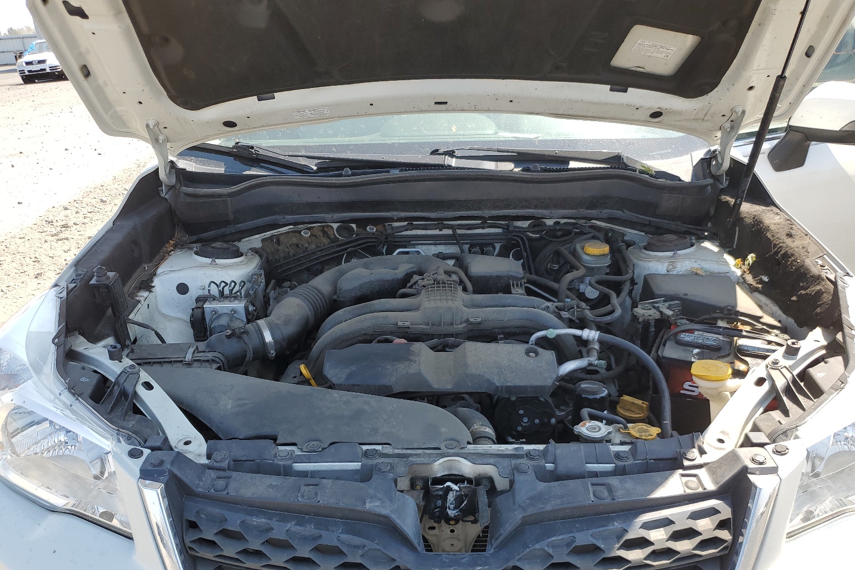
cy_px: 331
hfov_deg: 65.5
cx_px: 429
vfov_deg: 46.2
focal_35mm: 28
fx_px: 665
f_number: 1.5
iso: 50
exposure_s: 1/909
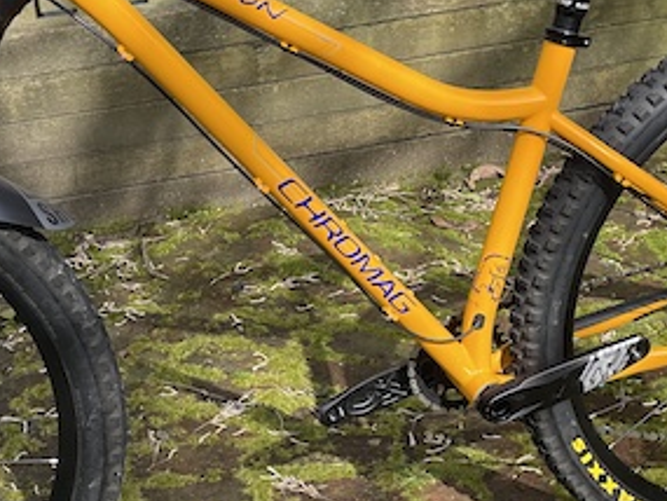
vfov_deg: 20.2
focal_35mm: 73
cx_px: 225
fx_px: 1407
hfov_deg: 26.5
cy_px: 267
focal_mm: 4.2
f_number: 1.6
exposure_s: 1/831
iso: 32
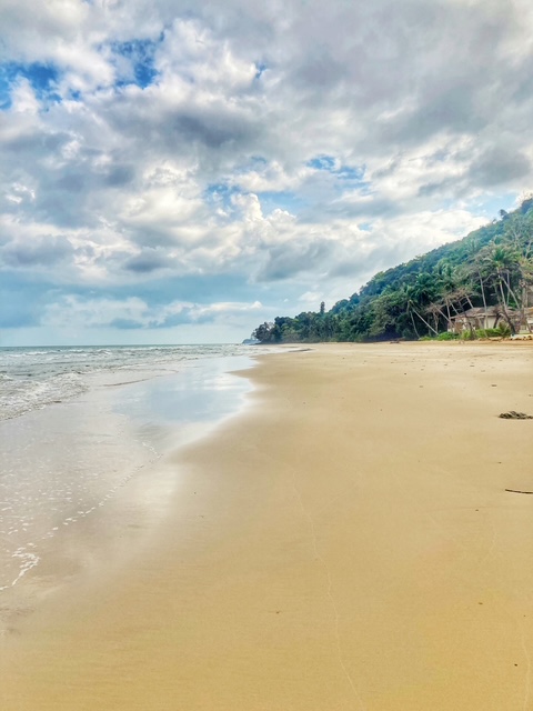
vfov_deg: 63.4
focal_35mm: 28
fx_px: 575
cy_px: 356
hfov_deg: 49.7
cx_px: 266
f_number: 1.8
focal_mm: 3.99
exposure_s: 1/2183
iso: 20
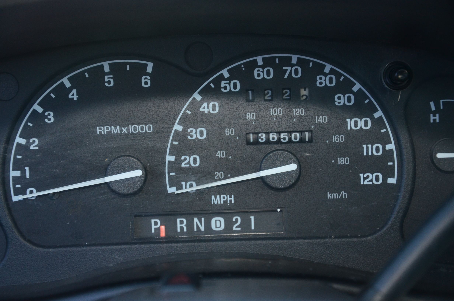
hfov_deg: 19.5
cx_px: 227
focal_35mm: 105
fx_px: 1321
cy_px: 150
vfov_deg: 13.0
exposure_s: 1/60
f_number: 5.3
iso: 800
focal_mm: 70
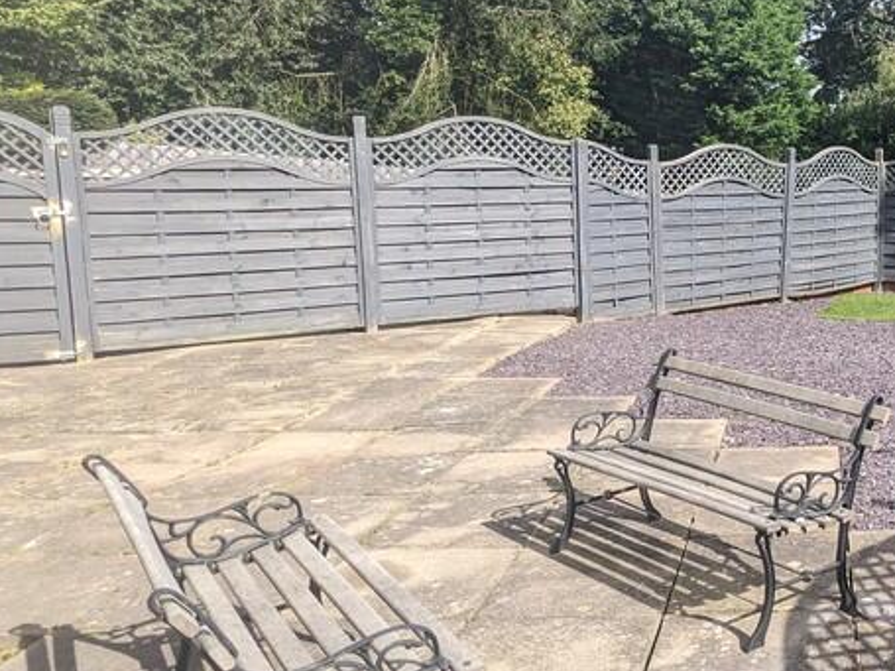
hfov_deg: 43.9
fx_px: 931
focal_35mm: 36
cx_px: 893
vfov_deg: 39.6
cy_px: 293
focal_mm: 2.22
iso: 37
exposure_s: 1/586
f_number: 2.2
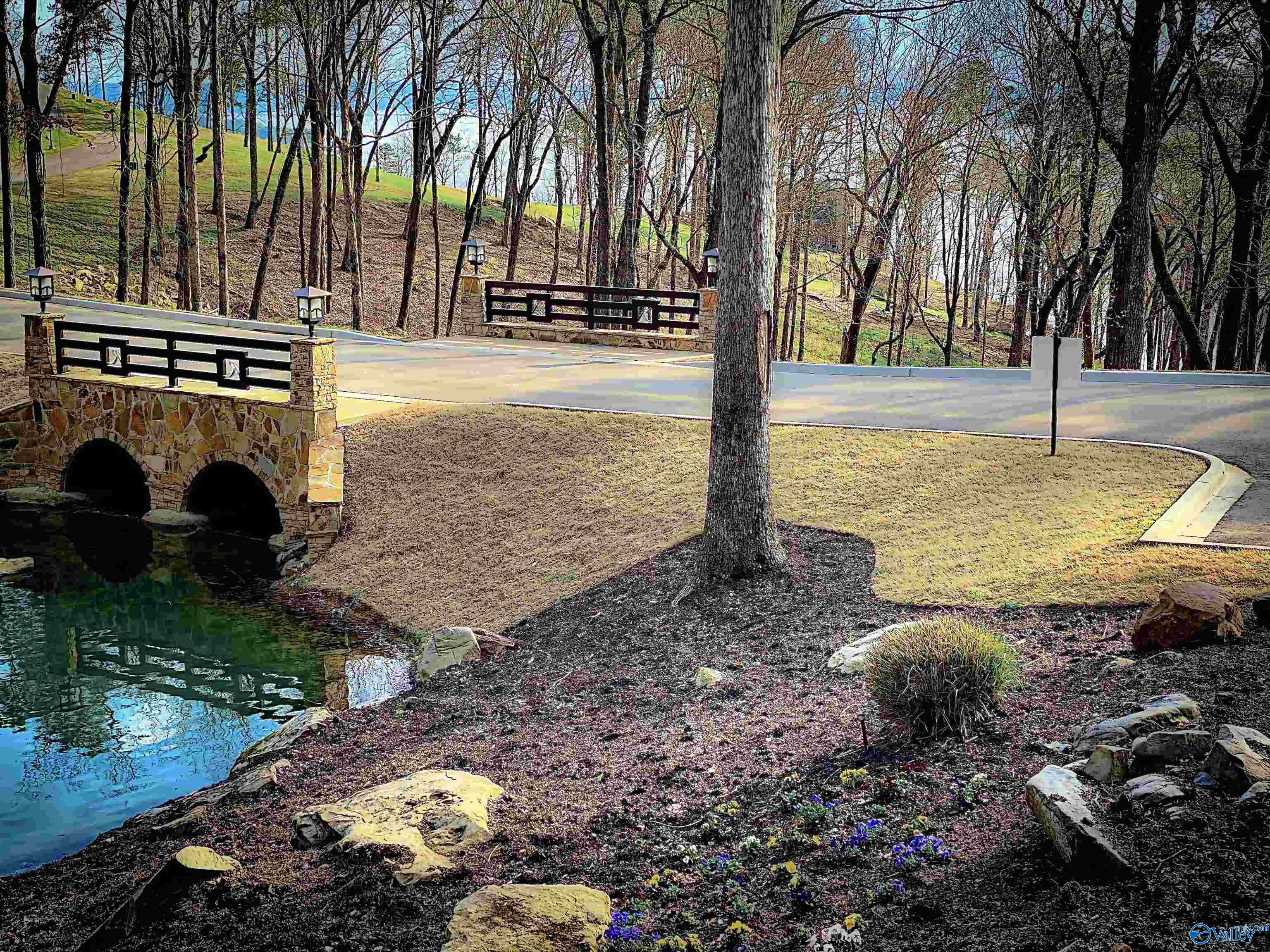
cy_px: 476
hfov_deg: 36.8
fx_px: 1908
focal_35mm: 52
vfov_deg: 28.0
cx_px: 635
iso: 20
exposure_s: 1/200
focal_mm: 6
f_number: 2
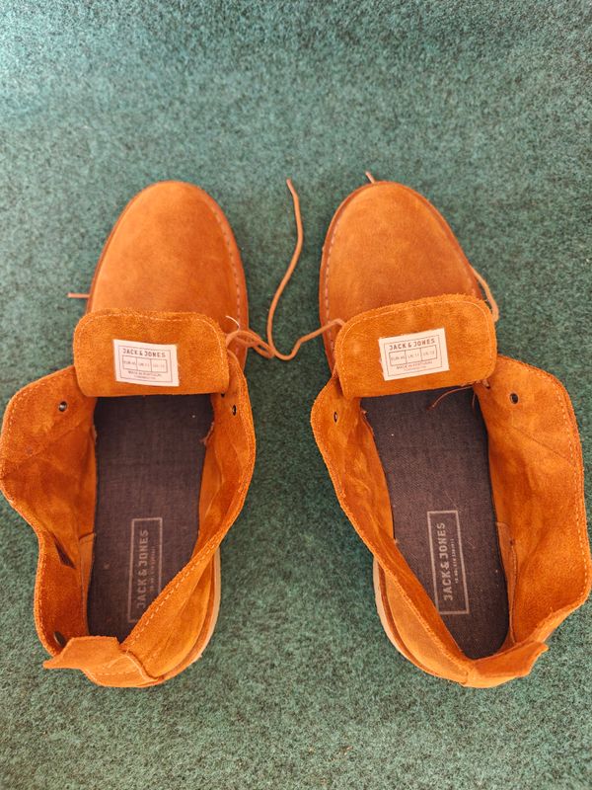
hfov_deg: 58.9
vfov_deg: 73.9
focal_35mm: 23
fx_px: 524
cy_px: 395
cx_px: 296
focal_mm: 6.06
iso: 800
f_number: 1.6
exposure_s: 1/100
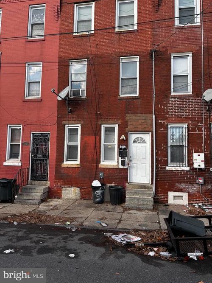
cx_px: 106
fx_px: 212
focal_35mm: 26
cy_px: 142
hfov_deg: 53.0
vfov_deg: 67.3
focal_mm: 5.96
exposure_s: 1/630
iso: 50
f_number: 1.6
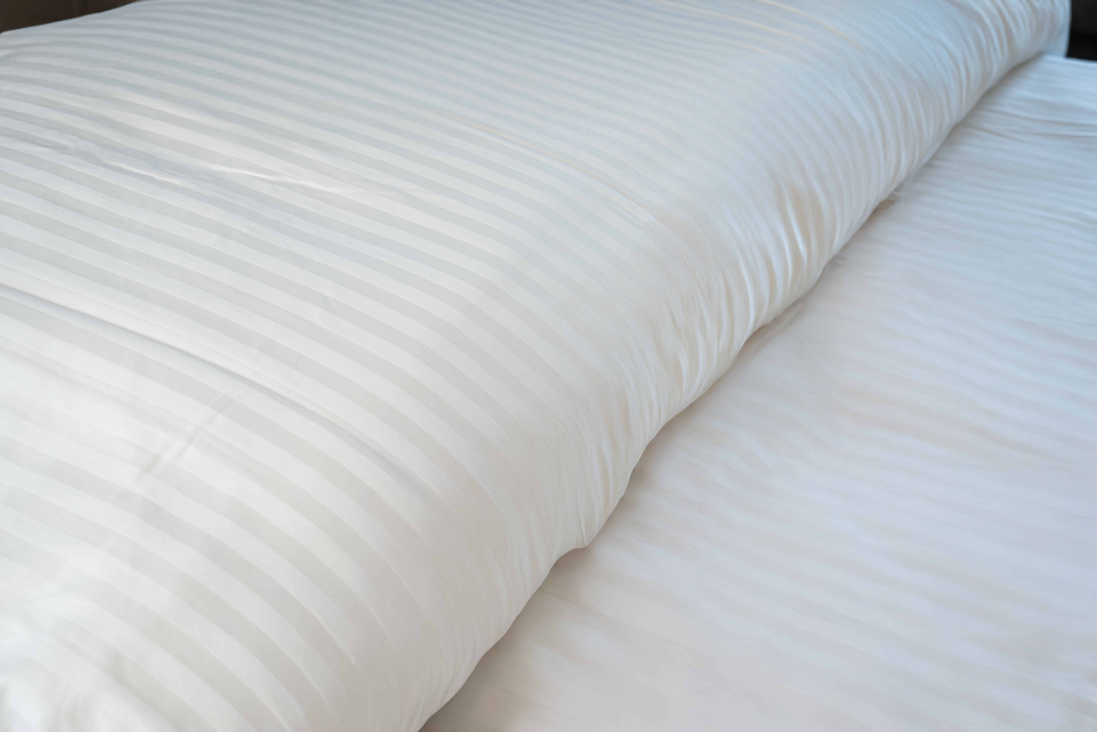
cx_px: 548
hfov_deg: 36.7
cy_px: 366
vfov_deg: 24.9
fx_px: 1655
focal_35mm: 54
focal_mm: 54.3
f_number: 9
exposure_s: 1/60
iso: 400
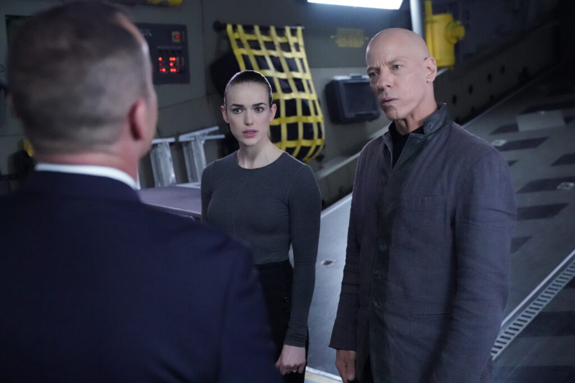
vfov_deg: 26.5
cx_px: 288
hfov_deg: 38.9
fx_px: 815
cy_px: 192
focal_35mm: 51
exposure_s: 1/200
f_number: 3.5
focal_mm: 51
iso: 20000
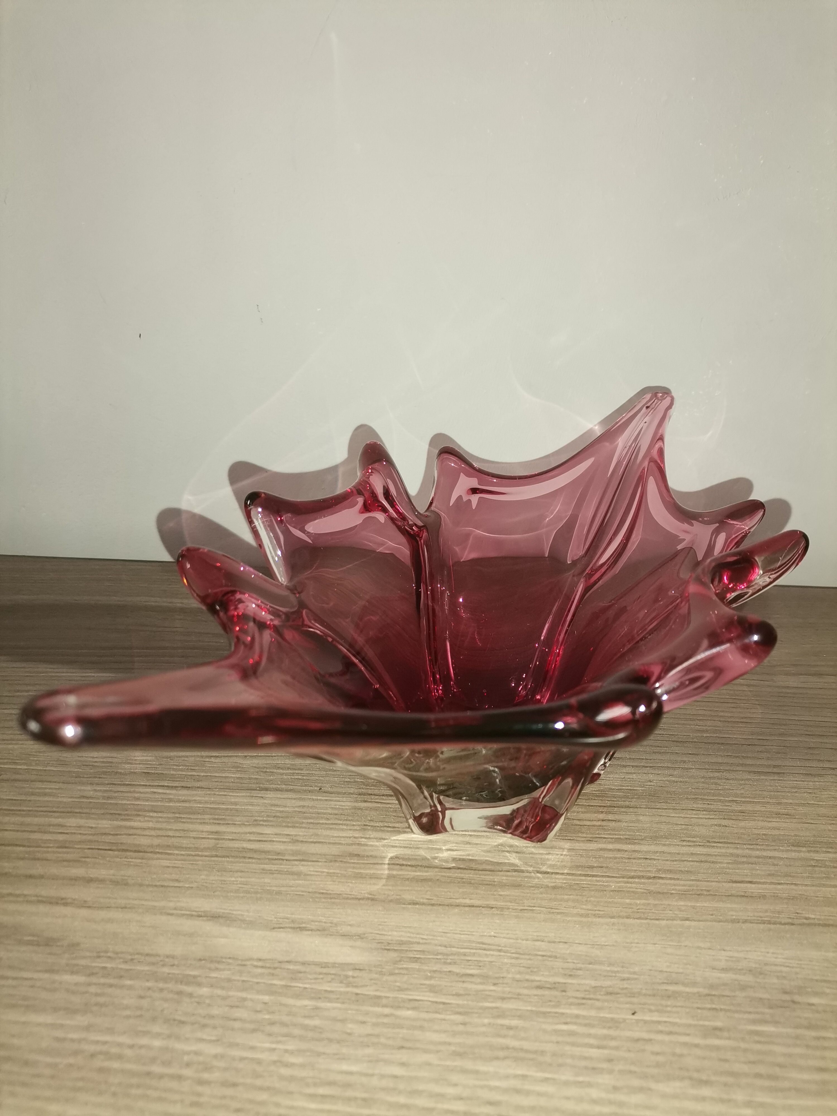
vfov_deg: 67.3
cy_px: 558
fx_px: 838
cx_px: 418
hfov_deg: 53.1
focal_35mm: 26
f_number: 1.8
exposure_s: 1/100
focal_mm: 4.75
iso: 320
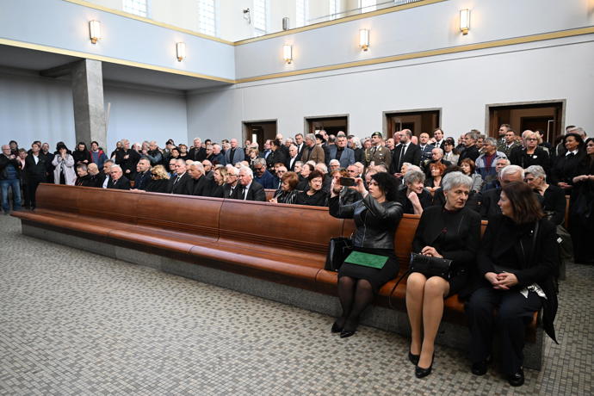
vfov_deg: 49.6
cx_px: 297
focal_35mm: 26
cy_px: 198
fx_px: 429
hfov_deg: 69.4
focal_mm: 26
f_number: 5
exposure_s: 1/400
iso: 4000
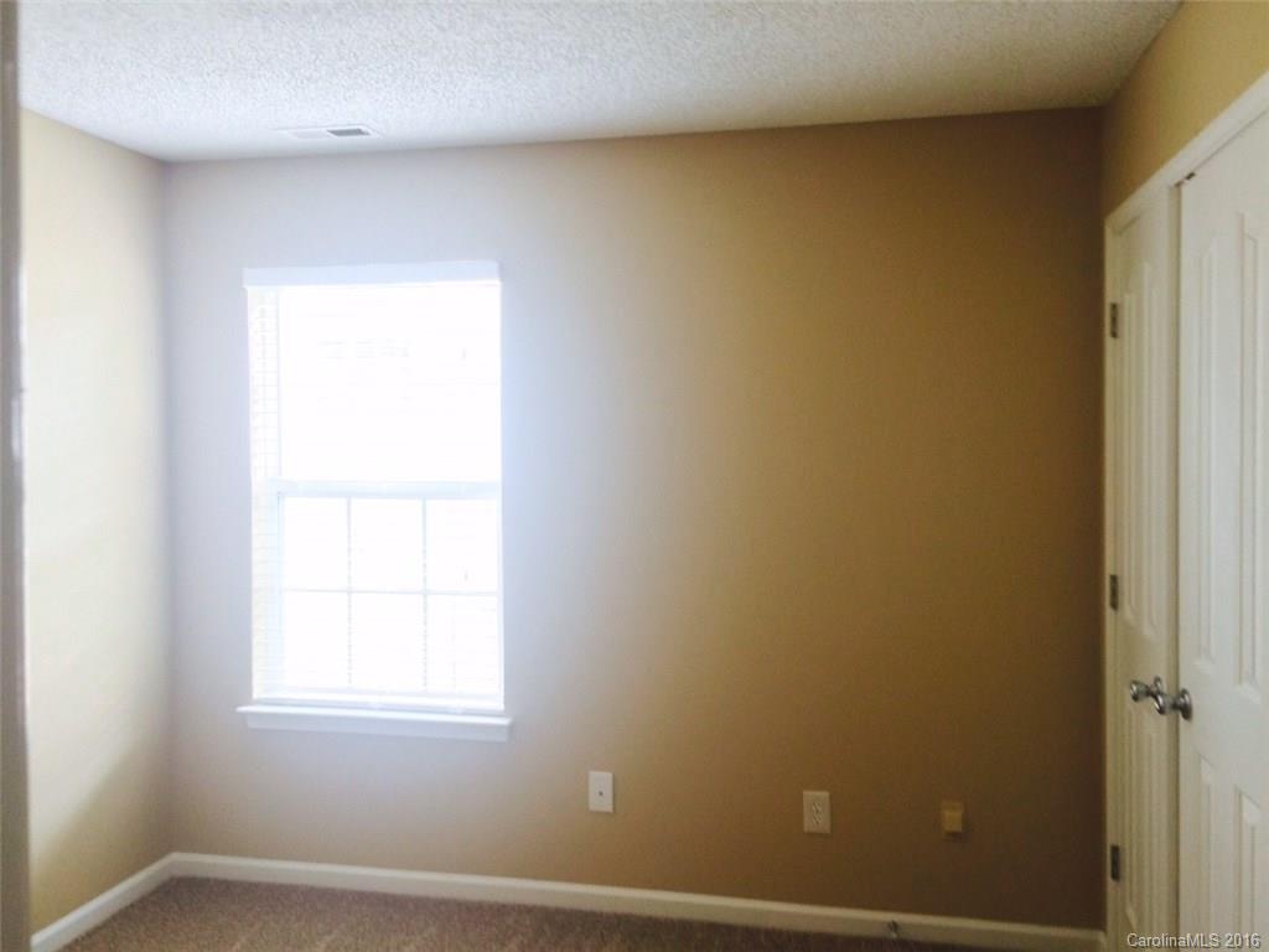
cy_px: 476
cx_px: 634
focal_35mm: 29
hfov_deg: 61.7
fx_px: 1063
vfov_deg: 48.2
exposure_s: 1/30
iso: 100
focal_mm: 4.15
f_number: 2.2
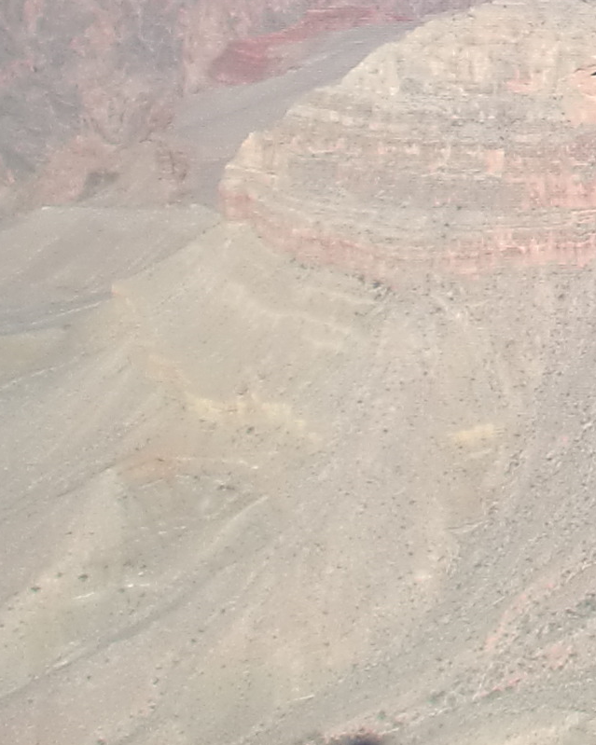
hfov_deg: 11.4
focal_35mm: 127
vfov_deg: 14.9
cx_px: 1004
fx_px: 2801
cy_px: -14
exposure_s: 1/250
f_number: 7.8
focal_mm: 4.65
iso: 64
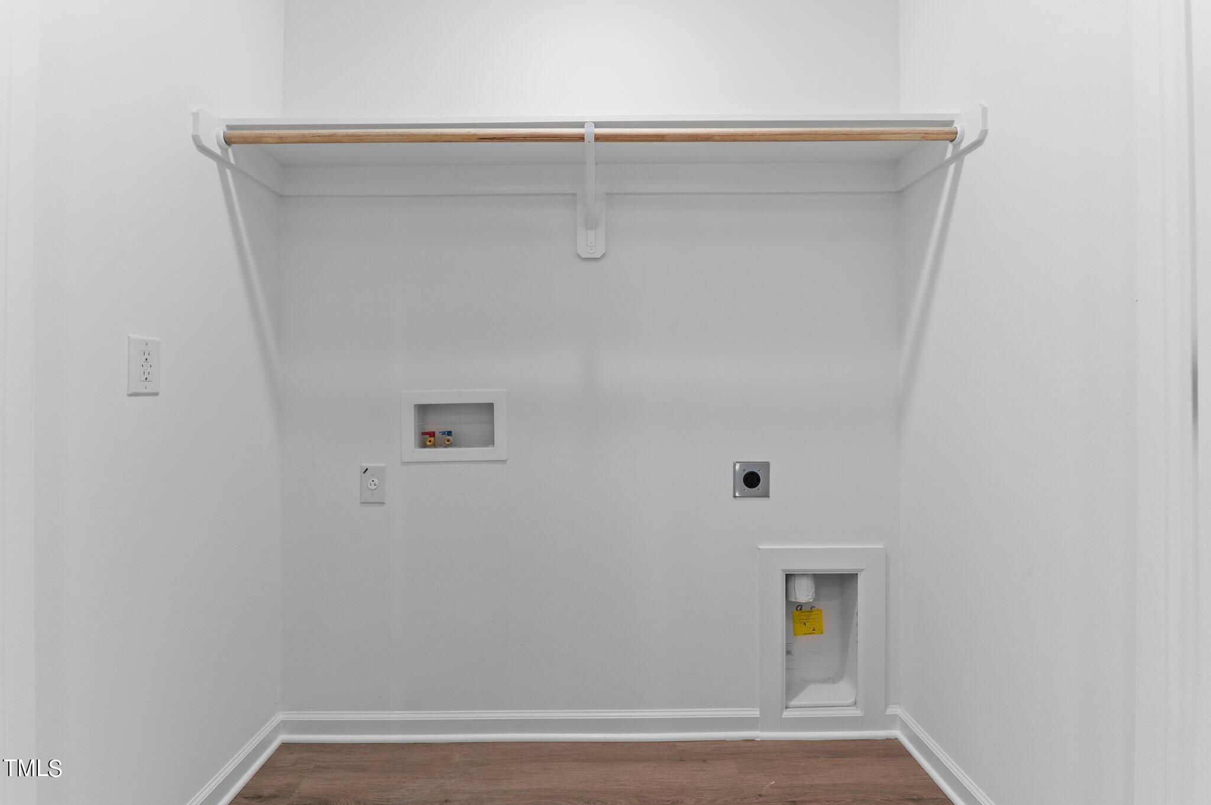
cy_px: 402
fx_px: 504
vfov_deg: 77.2
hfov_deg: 100.4
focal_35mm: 15
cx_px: 606
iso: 400
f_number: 6.3
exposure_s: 1/13
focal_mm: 15
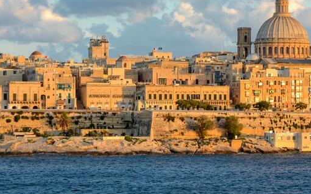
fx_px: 932
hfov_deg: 18.8
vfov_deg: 11.9
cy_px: 58
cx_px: 223
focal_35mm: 110
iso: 100
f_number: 5.6
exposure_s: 1/80
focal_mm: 50
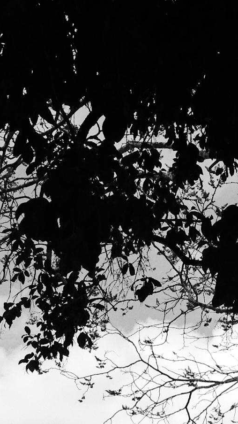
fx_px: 1458
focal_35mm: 130
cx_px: 216
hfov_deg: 9.3
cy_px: 511
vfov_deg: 15.9
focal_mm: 4.12
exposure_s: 1/2358
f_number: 2.4
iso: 50
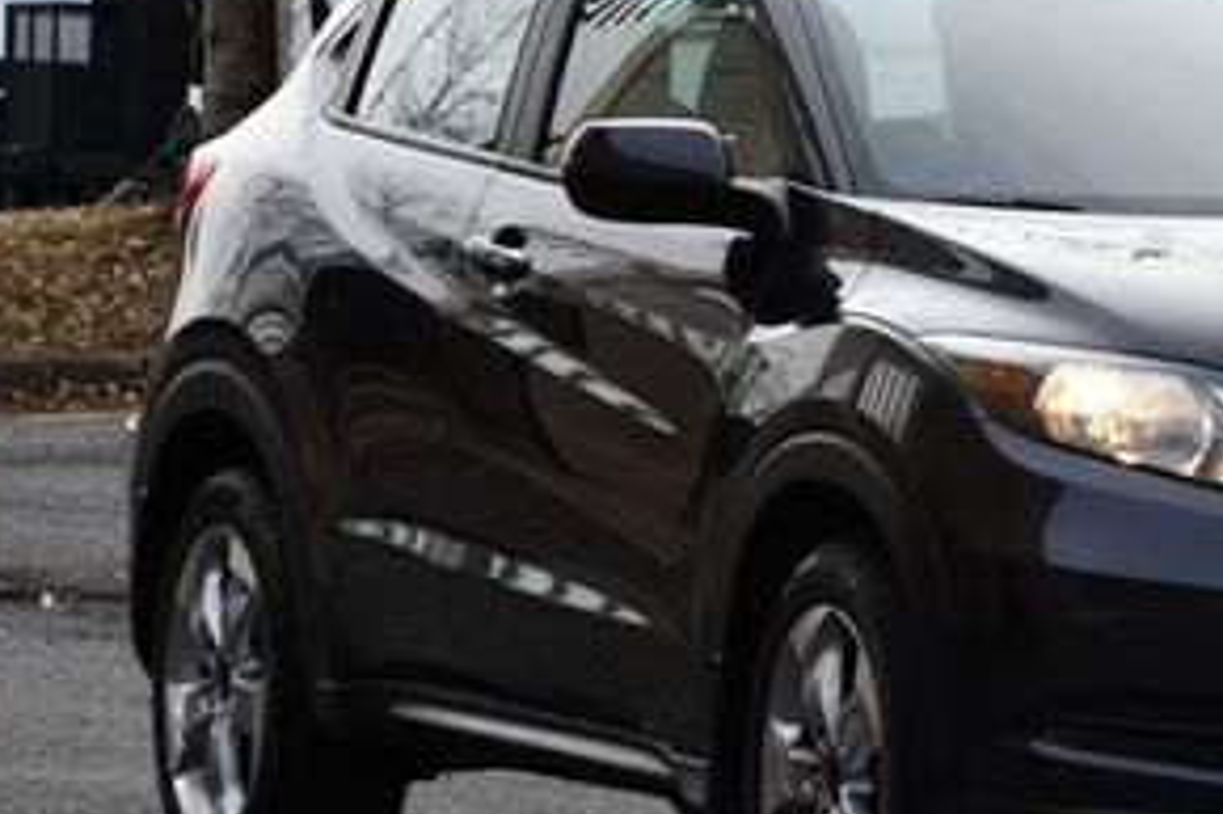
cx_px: 1160
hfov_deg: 5.7
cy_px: 228
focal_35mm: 364
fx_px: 12358
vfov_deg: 3.8
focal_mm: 110
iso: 160
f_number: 8
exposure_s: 1/250
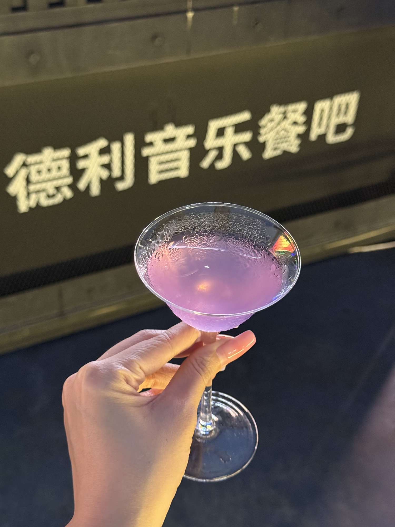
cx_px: 198
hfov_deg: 30.3
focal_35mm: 48
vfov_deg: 39.7
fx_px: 730
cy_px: 264
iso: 640
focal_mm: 6.76
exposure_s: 1/25
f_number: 1.78
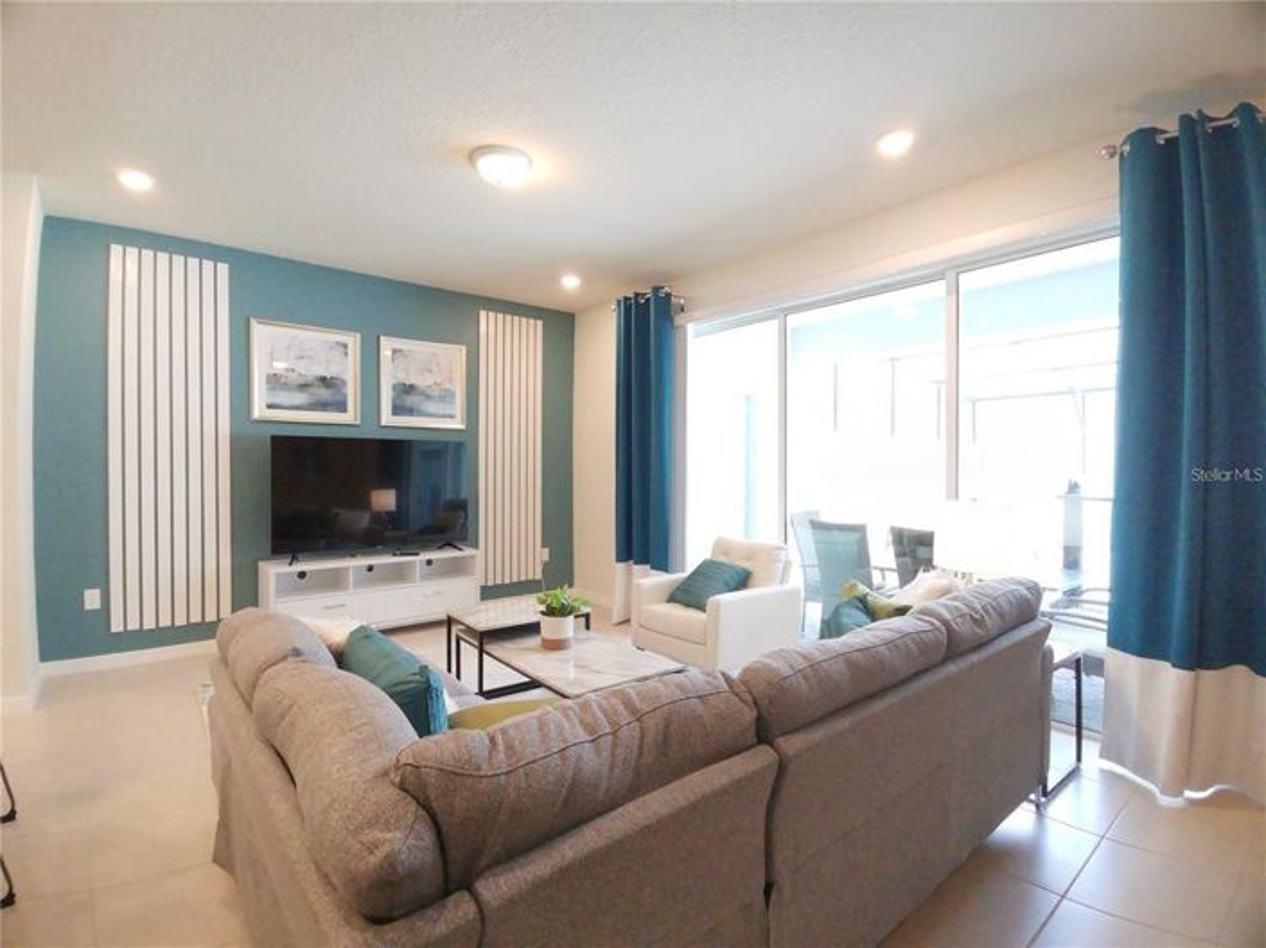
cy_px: 474
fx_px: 621
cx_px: 633
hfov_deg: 91.1
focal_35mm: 17
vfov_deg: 74.7
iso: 400
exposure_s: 1/80
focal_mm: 2.26
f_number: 2.2
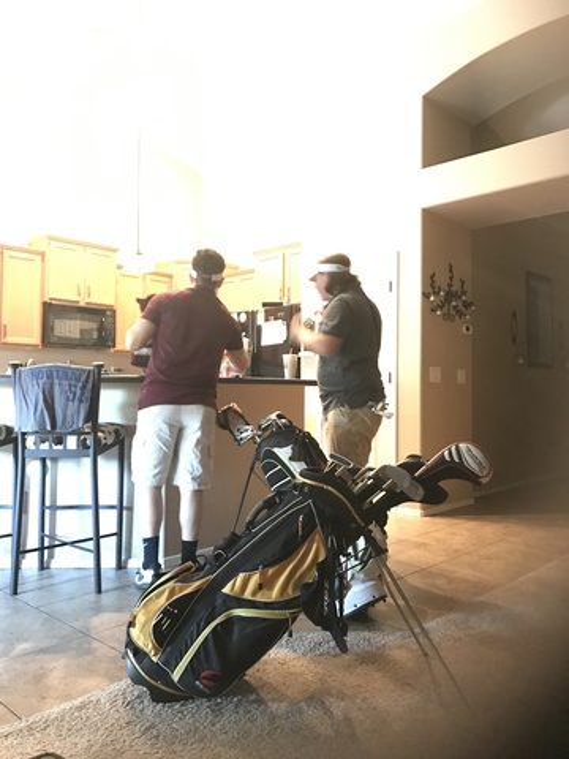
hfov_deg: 49.7
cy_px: 380
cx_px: 284
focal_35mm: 28
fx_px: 614
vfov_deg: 63.4
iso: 125
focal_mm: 3.99
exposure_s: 1/4
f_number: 1.8
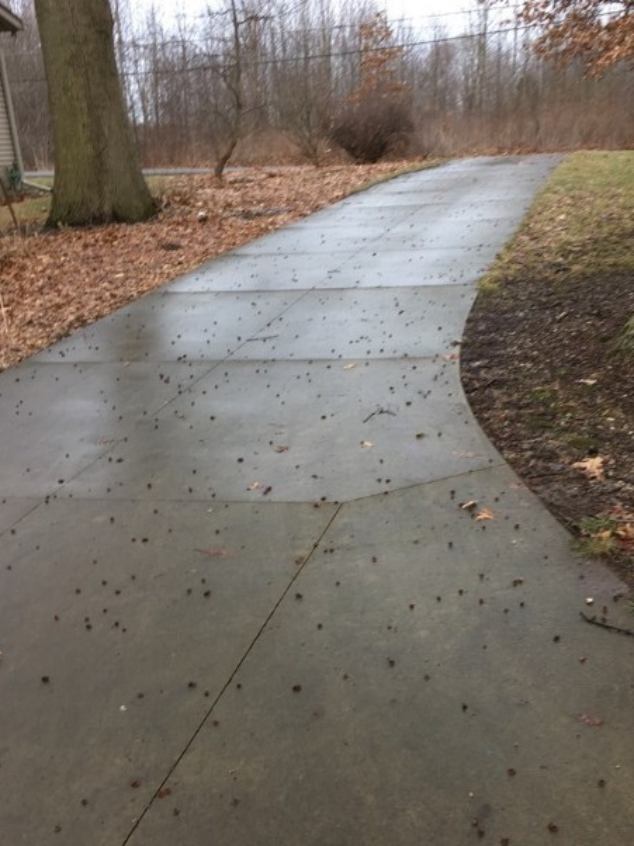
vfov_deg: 49.7
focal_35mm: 37
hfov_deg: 38.5
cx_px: 378
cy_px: 520
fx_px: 904
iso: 25
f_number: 2.2
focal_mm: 4.15
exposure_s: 1/60
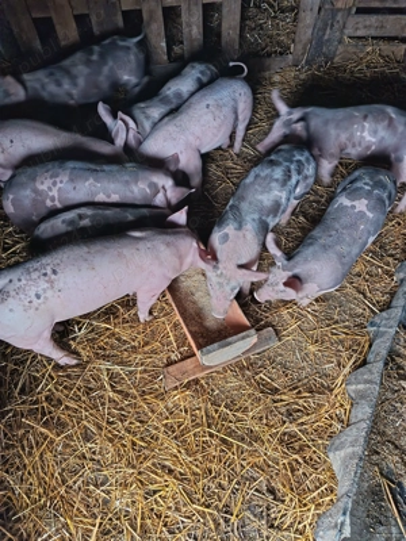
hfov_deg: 56.8
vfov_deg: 71.6
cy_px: 270
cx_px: 203
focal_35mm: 24
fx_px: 375
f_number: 1.75
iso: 4544
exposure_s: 1/33.3
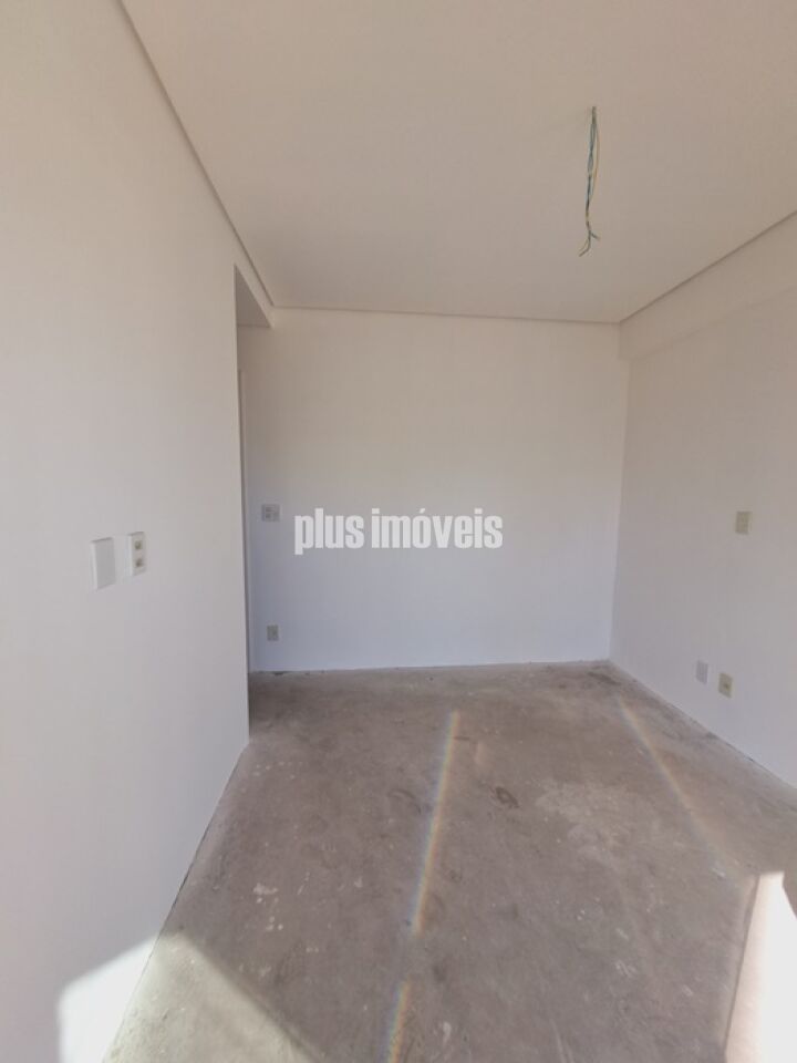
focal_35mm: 13
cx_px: 398
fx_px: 399
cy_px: 532
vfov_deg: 106.2
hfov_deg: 89.9
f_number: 2.2
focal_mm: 1.74
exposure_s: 1/120
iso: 50
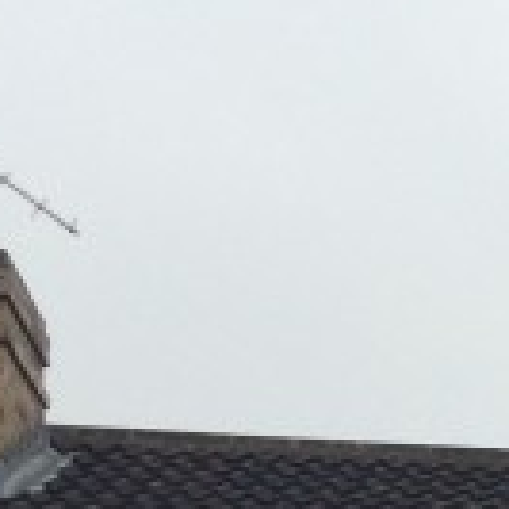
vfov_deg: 8.1
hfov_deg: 8.0
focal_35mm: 197
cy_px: 1244
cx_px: 1351
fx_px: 3277
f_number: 2.2
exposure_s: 1/360
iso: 32
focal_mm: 4.15
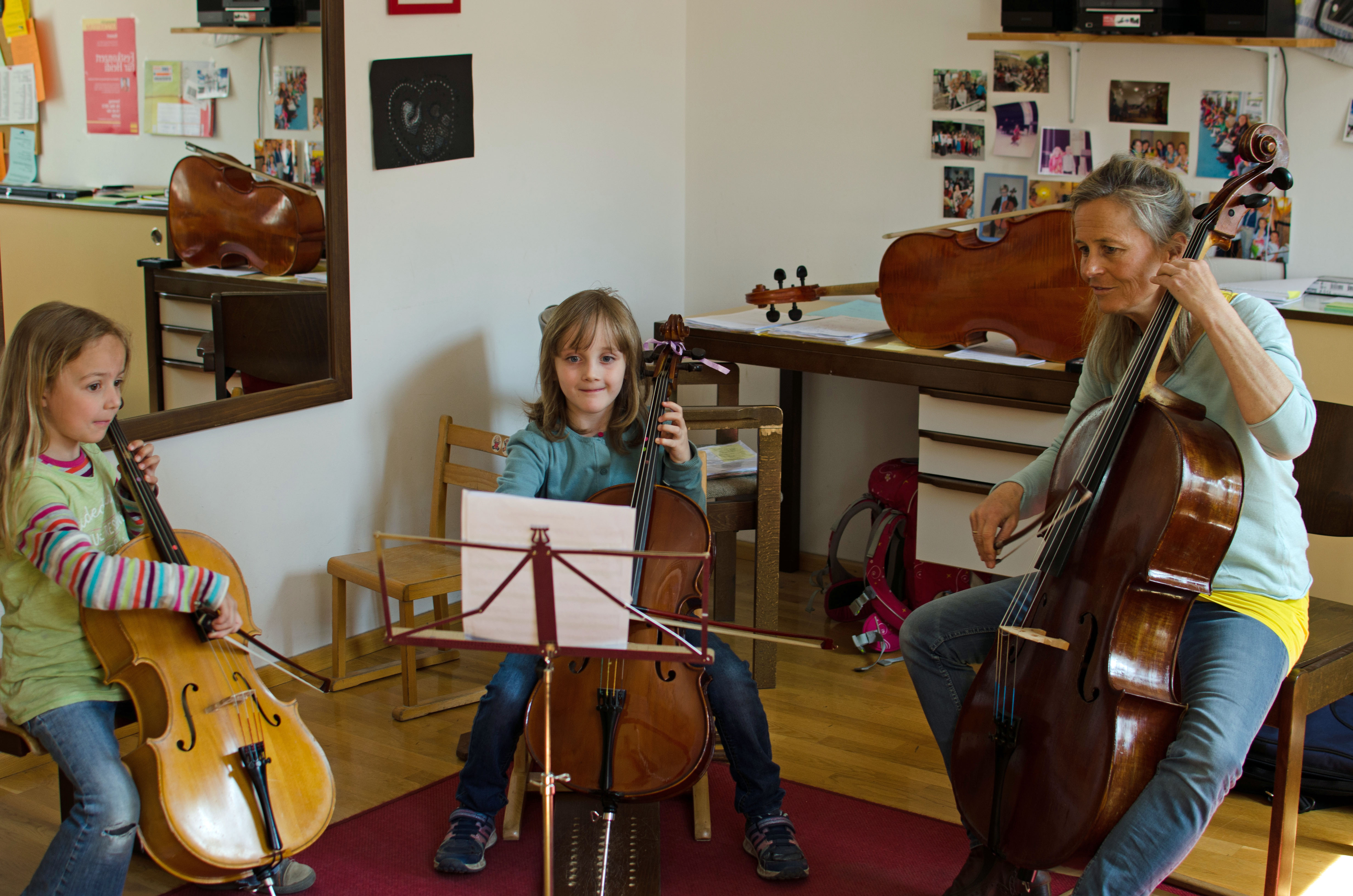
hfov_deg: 37.9
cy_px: 448
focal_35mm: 52
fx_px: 1969
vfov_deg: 25.6
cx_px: 676
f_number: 3.2
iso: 140
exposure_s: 1/80
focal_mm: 35
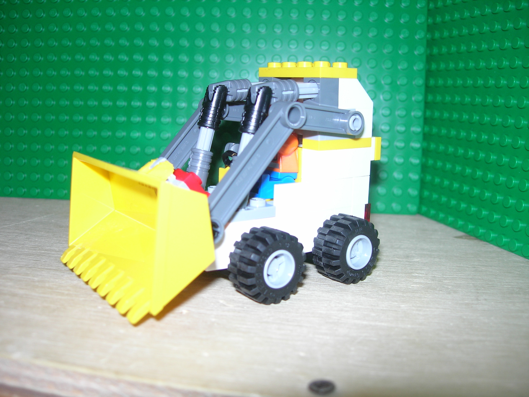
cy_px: 198
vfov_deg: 37.7
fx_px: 581
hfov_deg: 49.0
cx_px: 264
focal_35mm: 38
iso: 64
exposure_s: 1/60.1
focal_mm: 7.8
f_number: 2.8
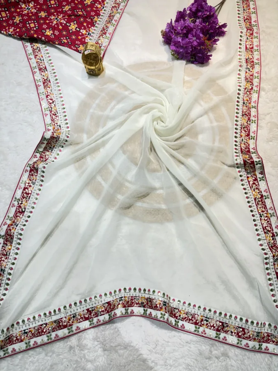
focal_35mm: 26
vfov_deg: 67.3
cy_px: 186
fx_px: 278
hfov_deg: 53.1
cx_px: 139
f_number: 1.6
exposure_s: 1/100
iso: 64
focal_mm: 5.96
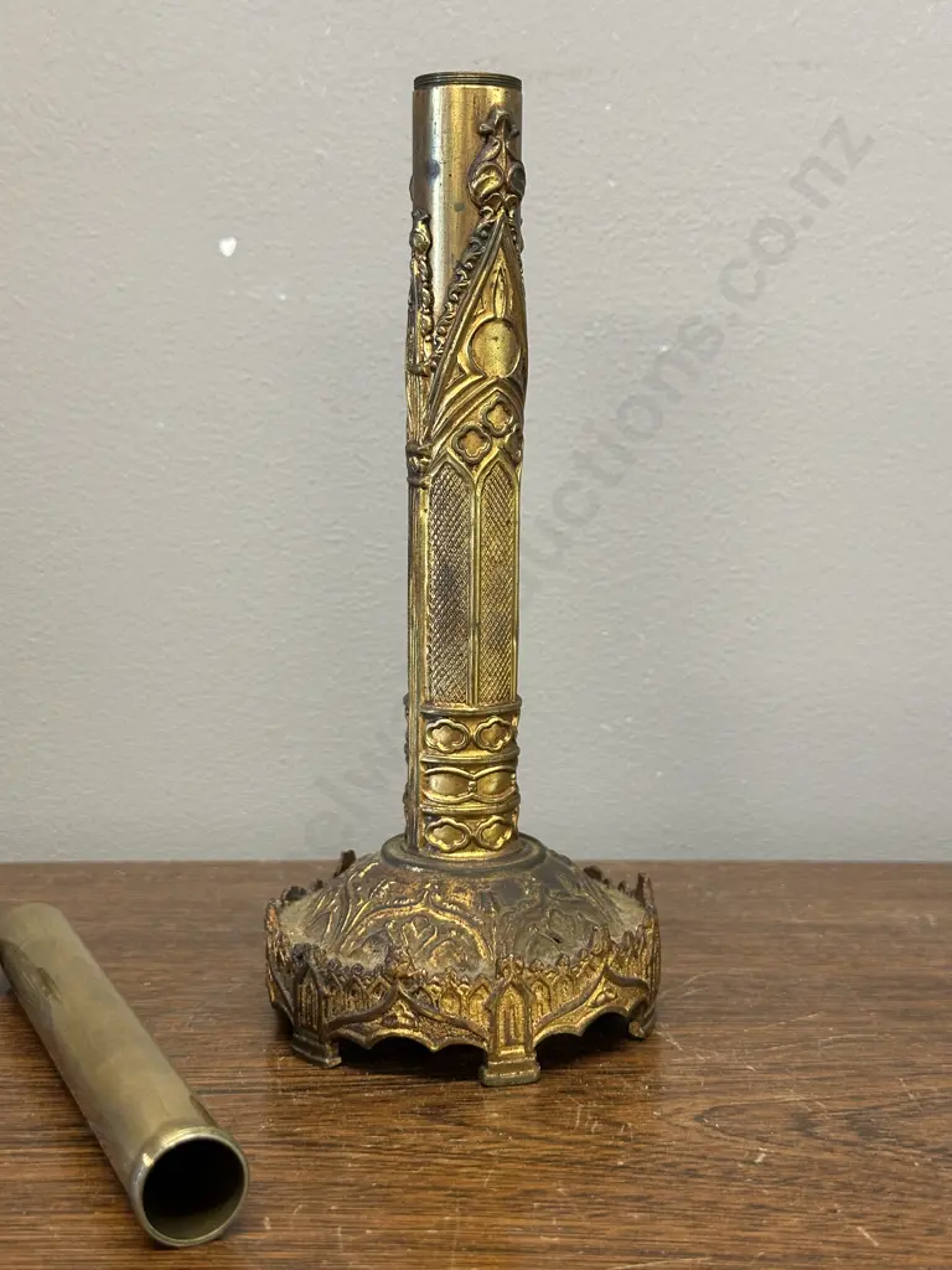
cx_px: 476
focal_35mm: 48
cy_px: 635
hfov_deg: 30.3
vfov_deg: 39.7
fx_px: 1760
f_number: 1.78
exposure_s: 1/50
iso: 160
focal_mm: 6.86
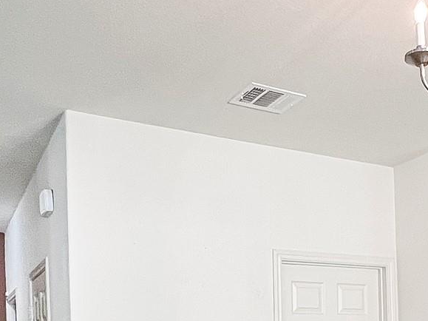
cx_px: 329
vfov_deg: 28.3
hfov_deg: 39.9
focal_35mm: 46
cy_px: 363
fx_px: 569
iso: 200
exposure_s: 1/60
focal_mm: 1.57
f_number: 1.8
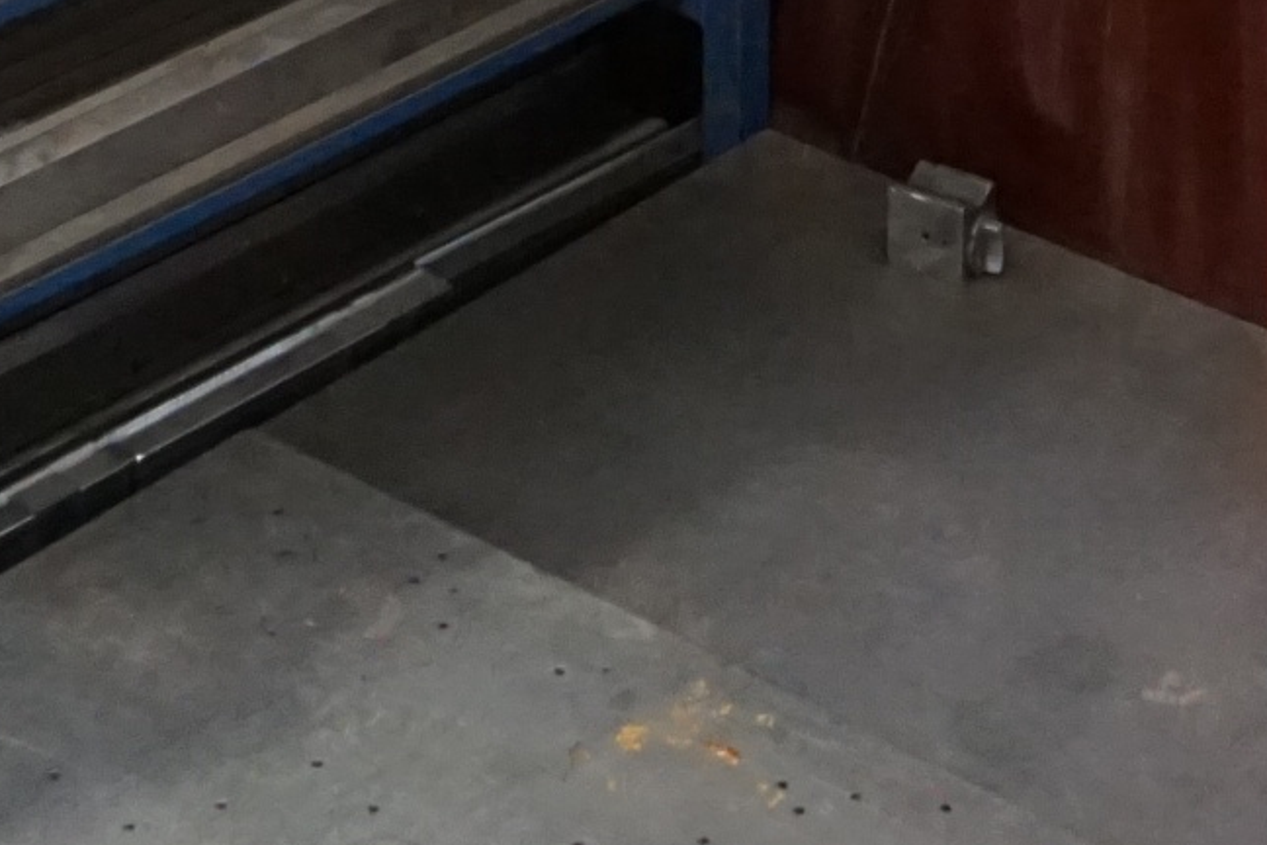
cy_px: -1254
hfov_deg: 16.9
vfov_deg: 9.8
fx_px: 4258
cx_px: 910
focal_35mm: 121
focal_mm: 16
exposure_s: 1/125
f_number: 3.5
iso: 3200
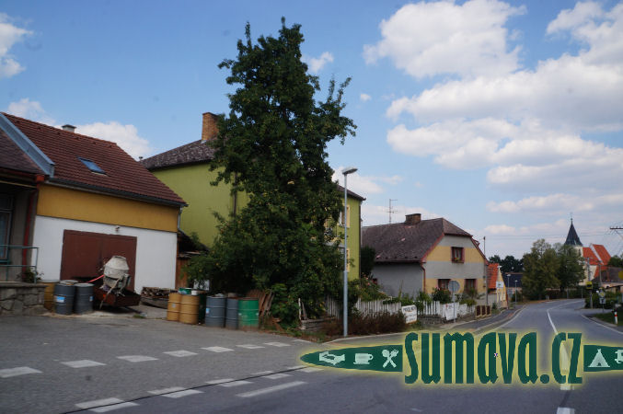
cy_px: 207
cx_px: 312
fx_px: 467
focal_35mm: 27
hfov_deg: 67.4
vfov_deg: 47.8
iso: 400
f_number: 16
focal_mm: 18
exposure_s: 1/250
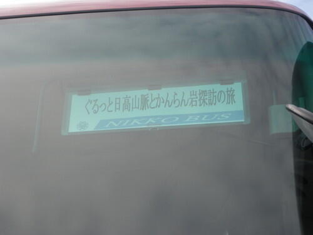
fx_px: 561
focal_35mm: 62
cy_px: 118
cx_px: 156
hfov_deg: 31.2
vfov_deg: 23.7
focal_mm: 11.1
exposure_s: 1/125
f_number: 4.6
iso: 80
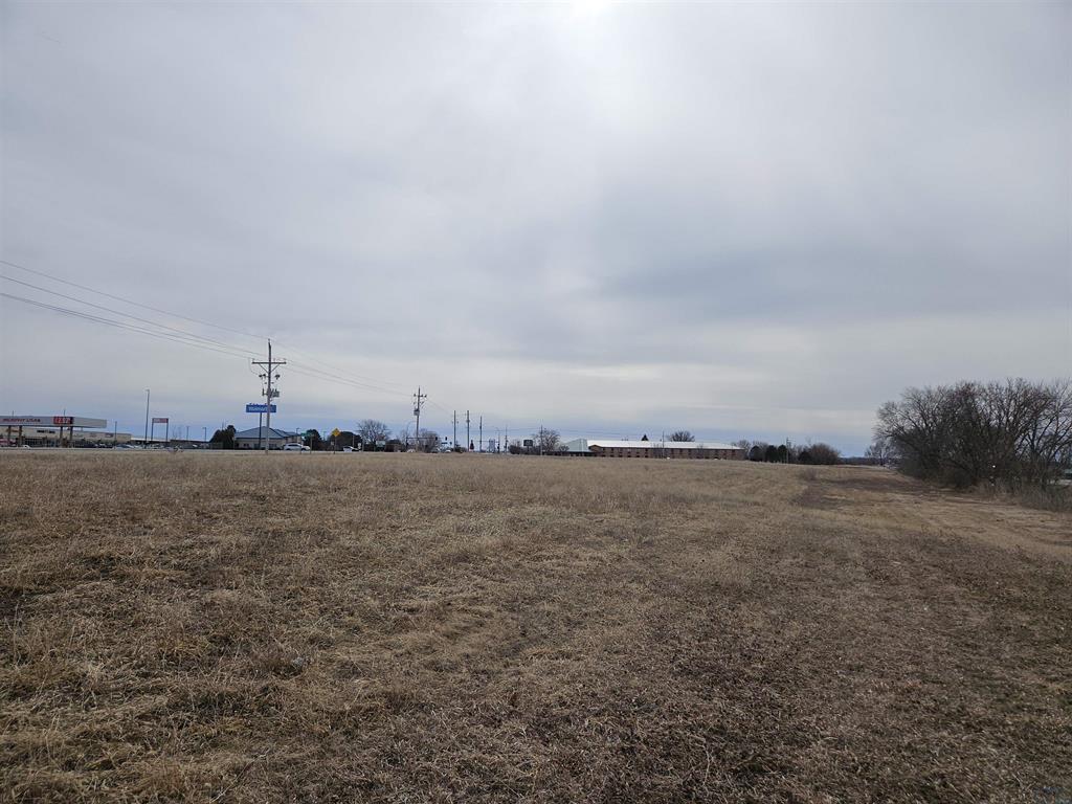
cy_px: 402
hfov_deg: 73.9
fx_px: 712
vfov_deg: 58.9
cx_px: 536
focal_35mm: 23
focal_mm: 5.4
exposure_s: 1/5116
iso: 25
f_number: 1.8
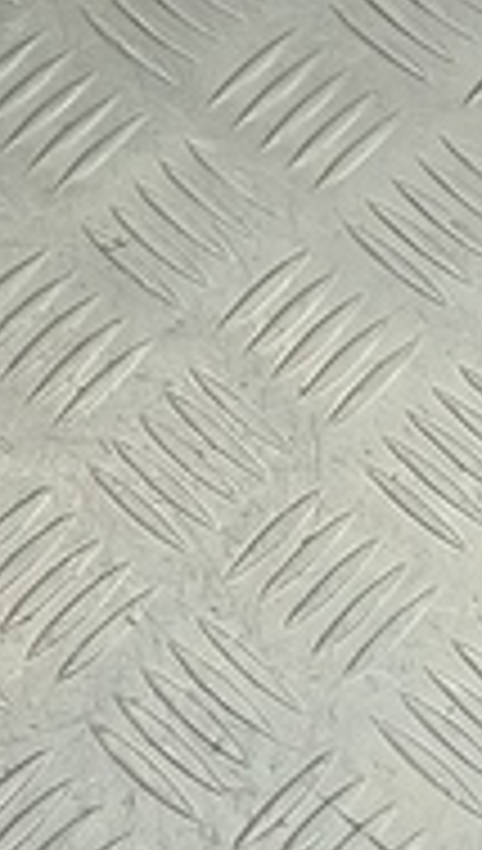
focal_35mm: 159
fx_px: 3595
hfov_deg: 7.6
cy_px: -589
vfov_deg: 12.5
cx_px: 27
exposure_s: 1/100
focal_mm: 4.11
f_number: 1.6
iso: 128
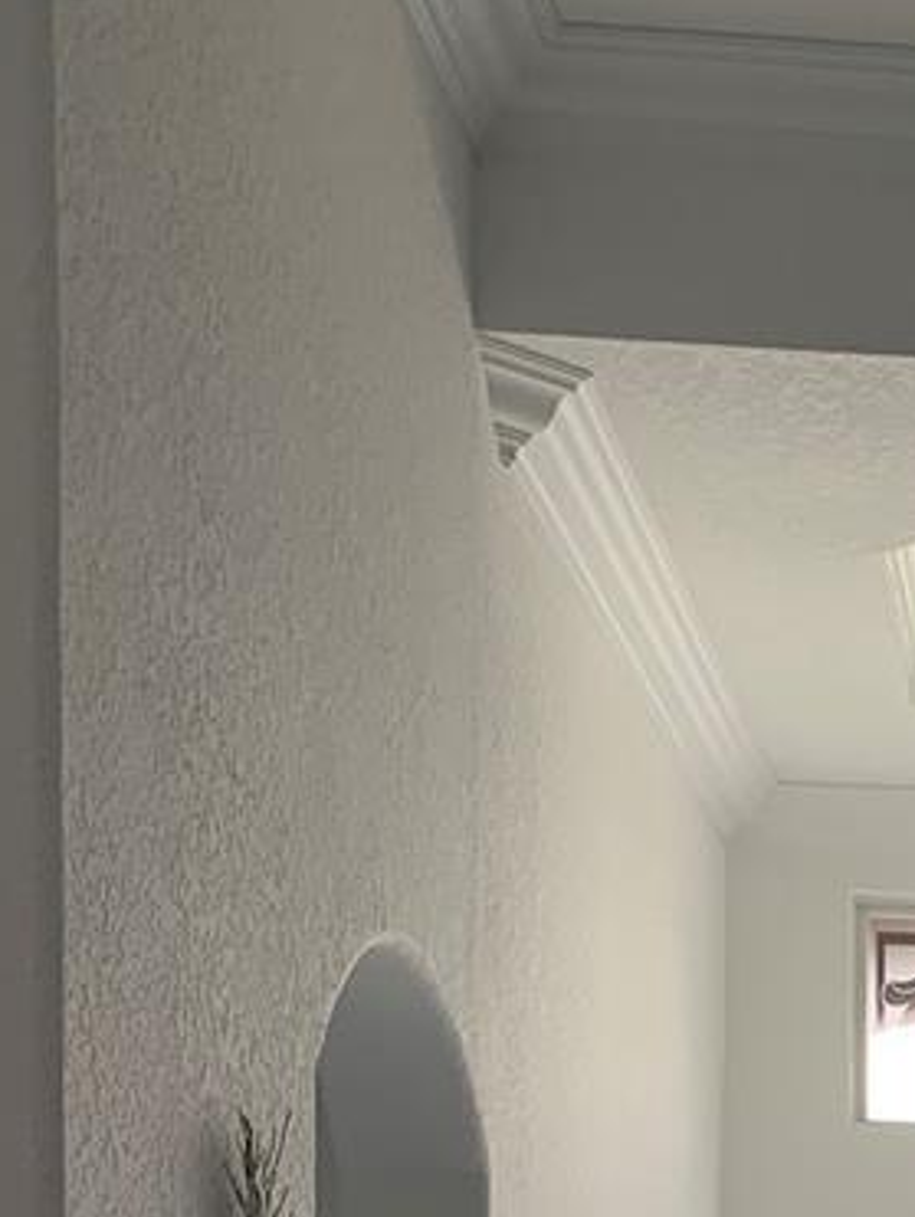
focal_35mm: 84
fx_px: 2955
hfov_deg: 16.2
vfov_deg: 20.5
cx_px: 1335
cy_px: 1719
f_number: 1.8
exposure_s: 1/120
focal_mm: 4.25
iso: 32
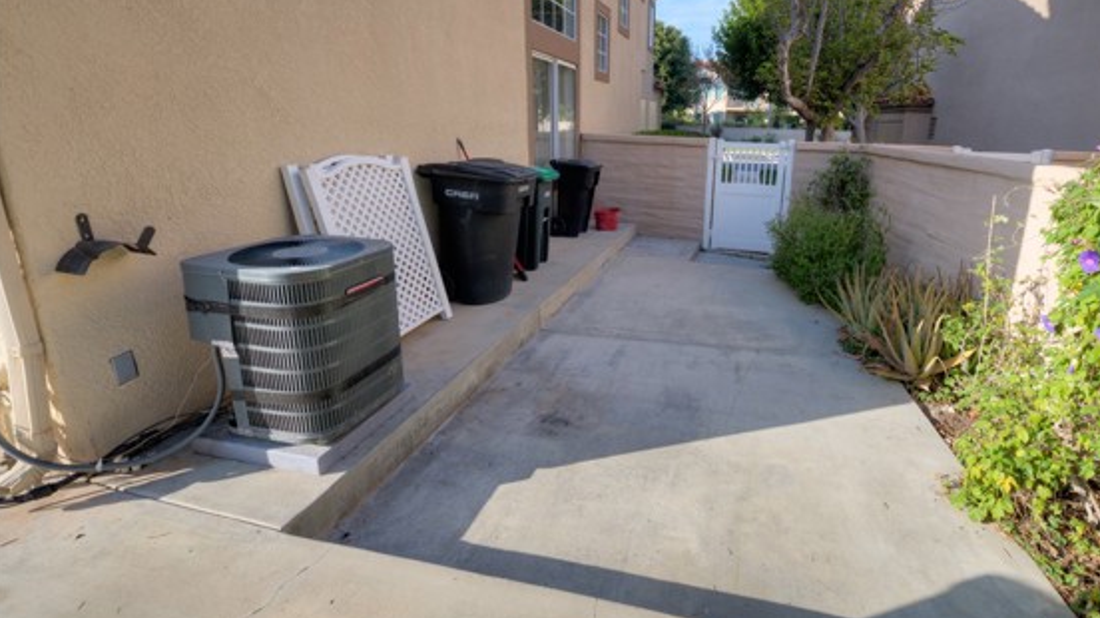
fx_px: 496
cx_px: 632
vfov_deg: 63.2
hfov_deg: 95.3
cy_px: 241
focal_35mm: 17
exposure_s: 1/30
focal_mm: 14
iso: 64
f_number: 8
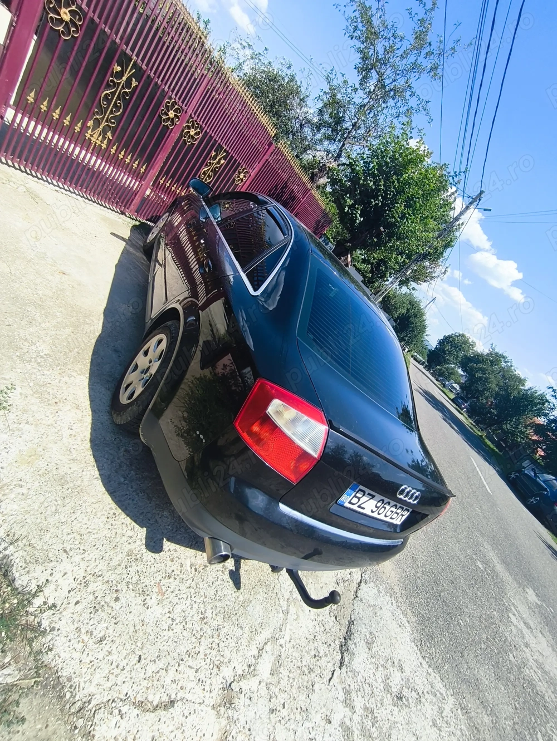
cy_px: 370
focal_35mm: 15
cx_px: 278
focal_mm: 1.65
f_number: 2.2
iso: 50
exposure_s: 1/1705
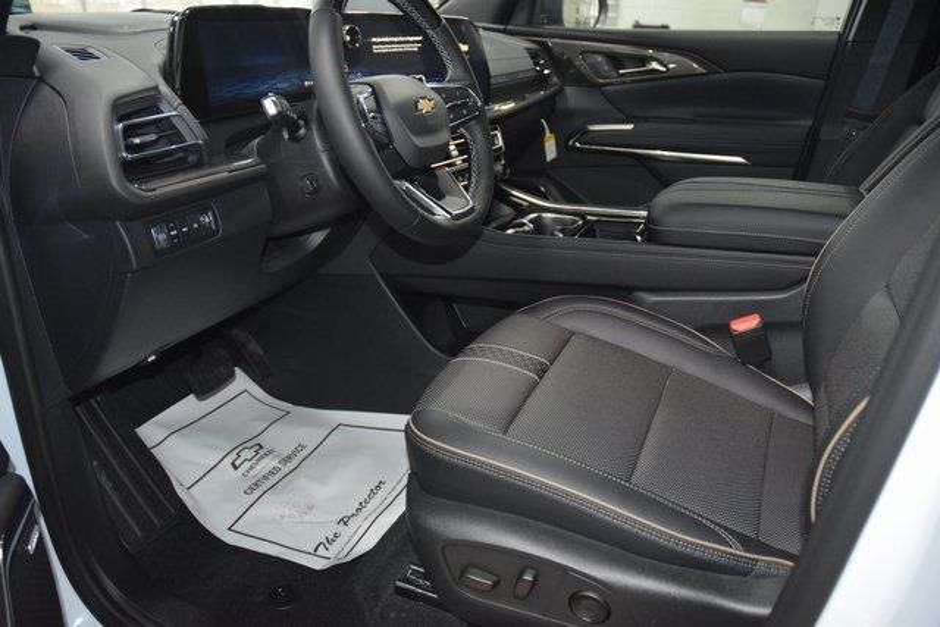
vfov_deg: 48.0
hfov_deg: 67.4
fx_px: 705
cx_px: 470
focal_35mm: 27
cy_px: 314
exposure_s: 1/80
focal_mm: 18
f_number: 3.5
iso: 2500
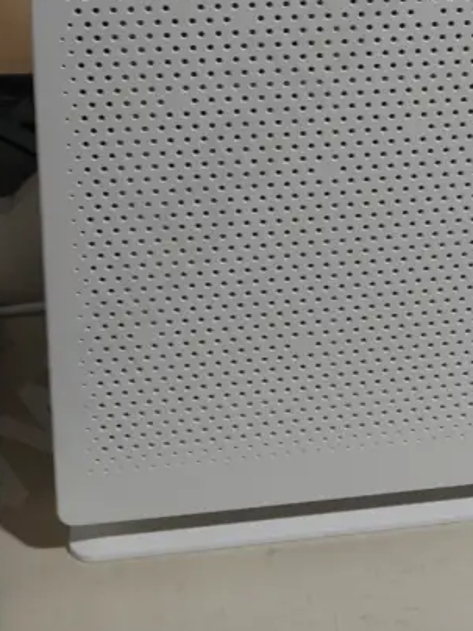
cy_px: -98
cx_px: 429
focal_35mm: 71
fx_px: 1294
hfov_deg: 20.3
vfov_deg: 25.1
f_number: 10
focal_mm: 14
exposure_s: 1/60
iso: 640
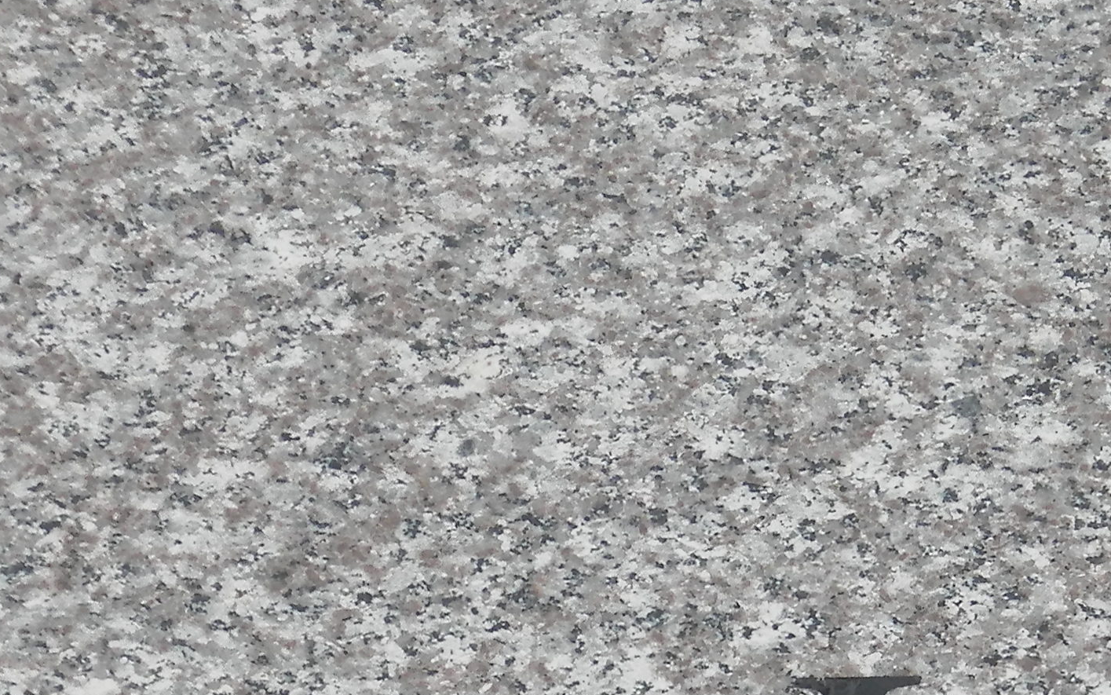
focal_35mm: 283
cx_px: 1350
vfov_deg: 4.6
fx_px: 8570
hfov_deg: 7.4
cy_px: 1090
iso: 80
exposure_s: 1/160
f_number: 4.2
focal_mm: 14.6
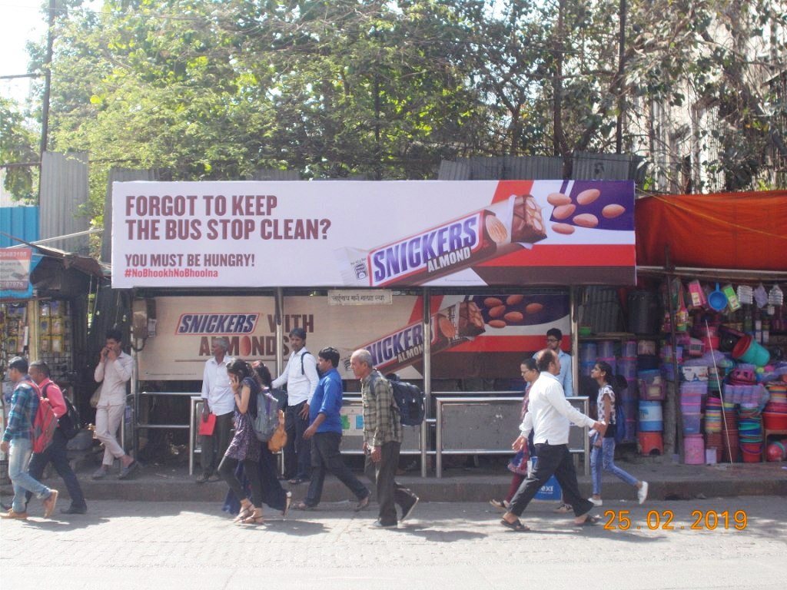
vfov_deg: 29.1
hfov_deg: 38.2
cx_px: 394
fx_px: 1137
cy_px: 295
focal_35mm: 50
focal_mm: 9
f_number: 4.5
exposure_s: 1/250
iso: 125
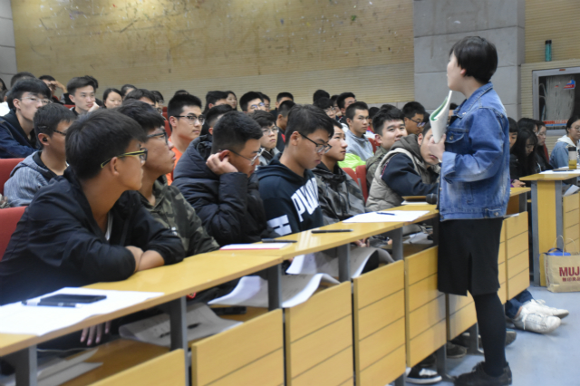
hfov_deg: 37.9
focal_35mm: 52
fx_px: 845
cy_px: 193
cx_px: 290
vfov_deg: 25.7
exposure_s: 1/30
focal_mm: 35
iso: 2800
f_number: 4.2
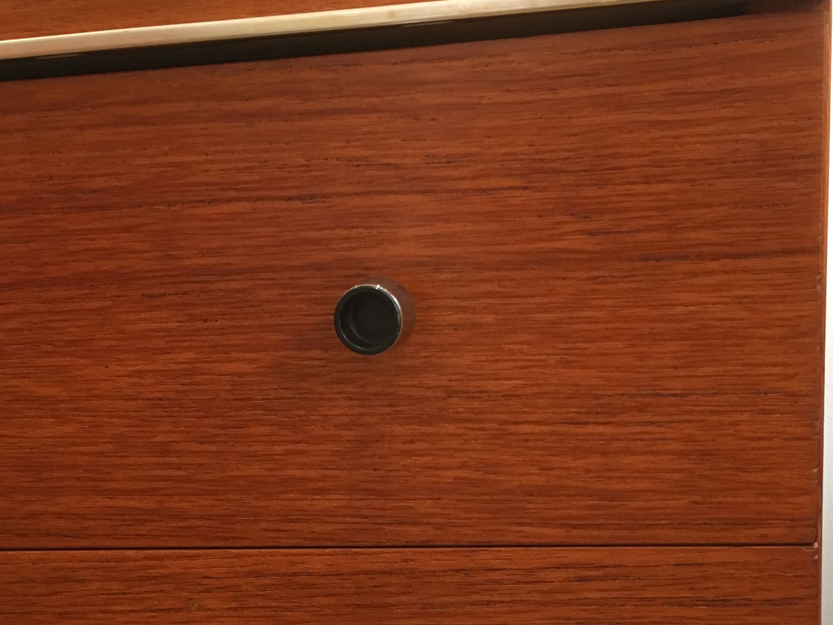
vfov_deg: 29.7
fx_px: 1155
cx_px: 440
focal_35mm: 48
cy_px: 483
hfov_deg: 39.6
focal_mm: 4.15
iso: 200
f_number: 2.2
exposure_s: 1/33
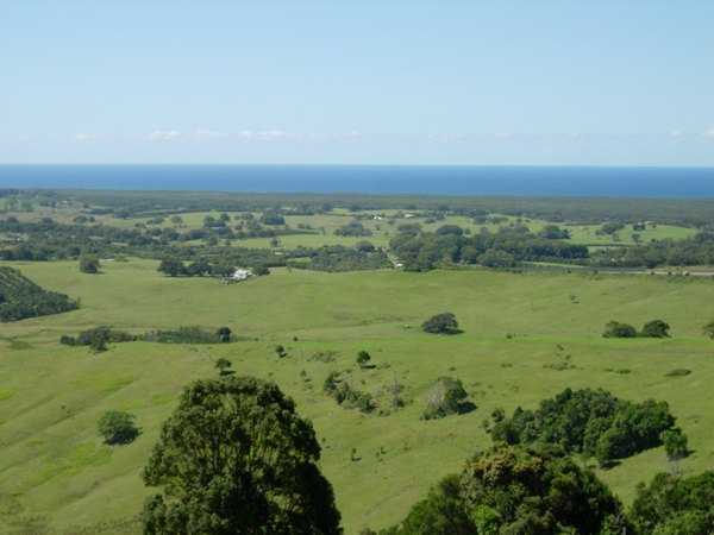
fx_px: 1485
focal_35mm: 72
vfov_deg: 20.4
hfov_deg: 27.0
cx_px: 357
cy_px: 268
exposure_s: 1/342
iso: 79
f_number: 6.3
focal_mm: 14.9
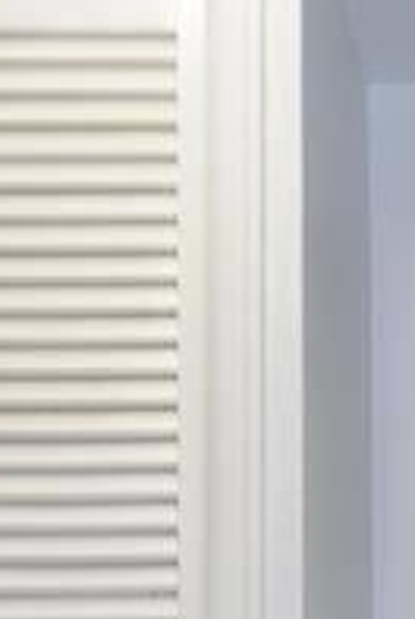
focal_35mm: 105
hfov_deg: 12.8
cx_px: 462
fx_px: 1809
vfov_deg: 16.3
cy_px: 1119
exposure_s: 1/3
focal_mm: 18
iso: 400
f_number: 7.1
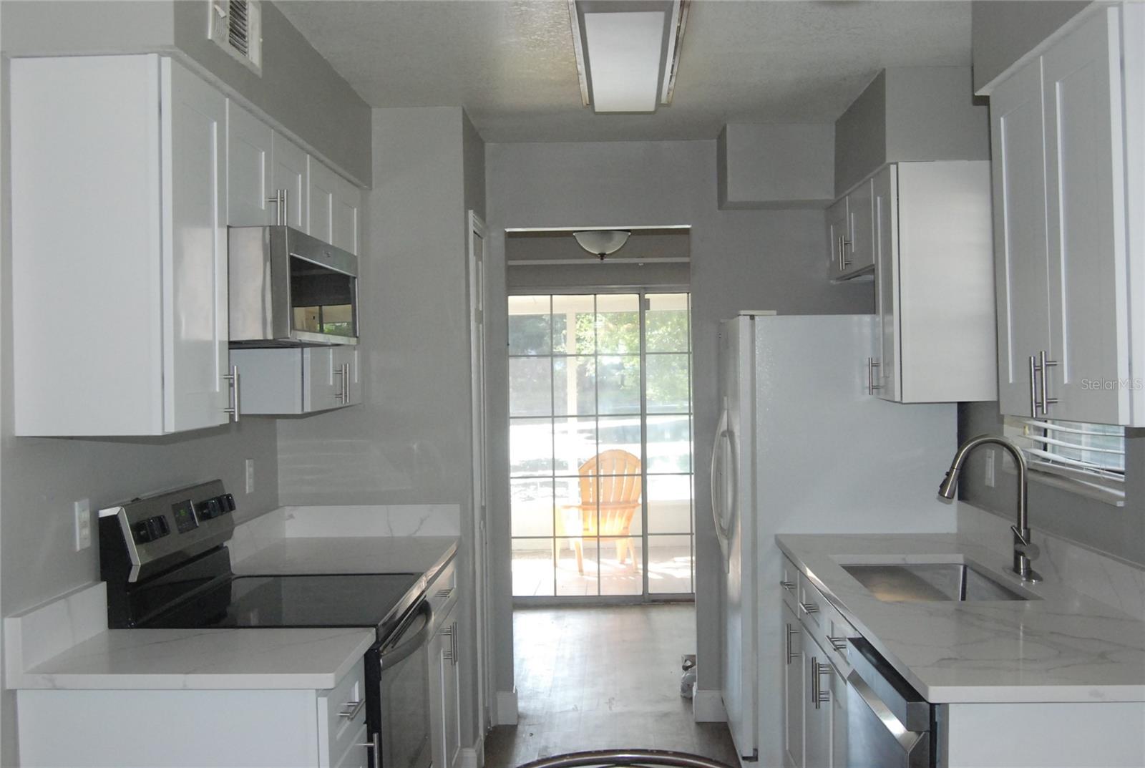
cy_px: 384
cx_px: 572
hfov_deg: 49.5
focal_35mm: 39
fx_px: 1243
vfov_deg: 34.3
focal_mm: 26
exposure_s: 1/200
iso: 1600
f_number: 8
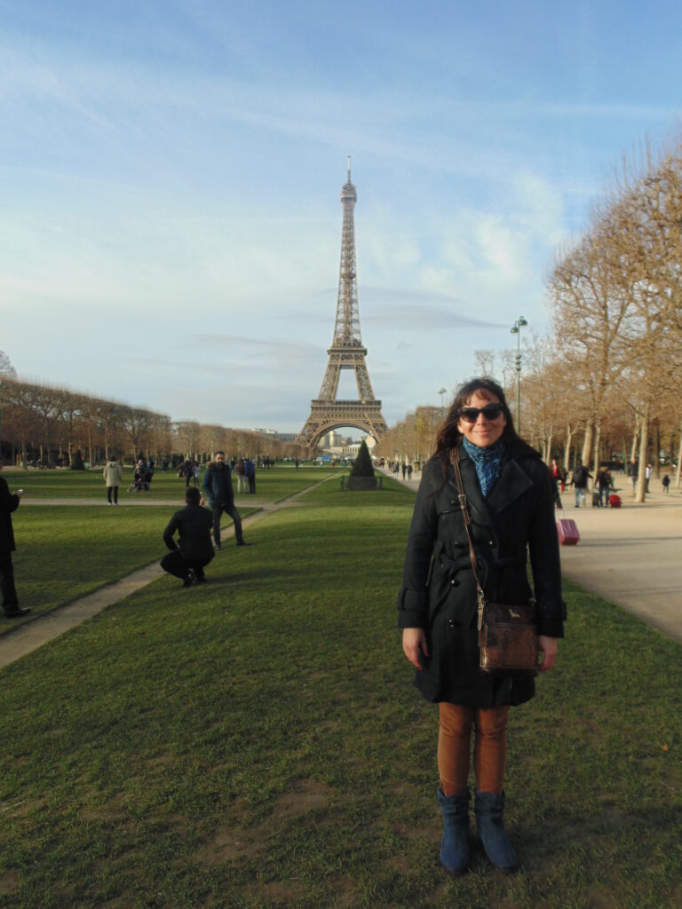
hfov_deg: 51.4
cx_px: 341
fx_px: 709
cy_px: 454
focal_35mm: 27
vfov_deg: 65.3
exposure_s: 1/500
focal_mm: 4.8
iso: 80
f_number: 3.2
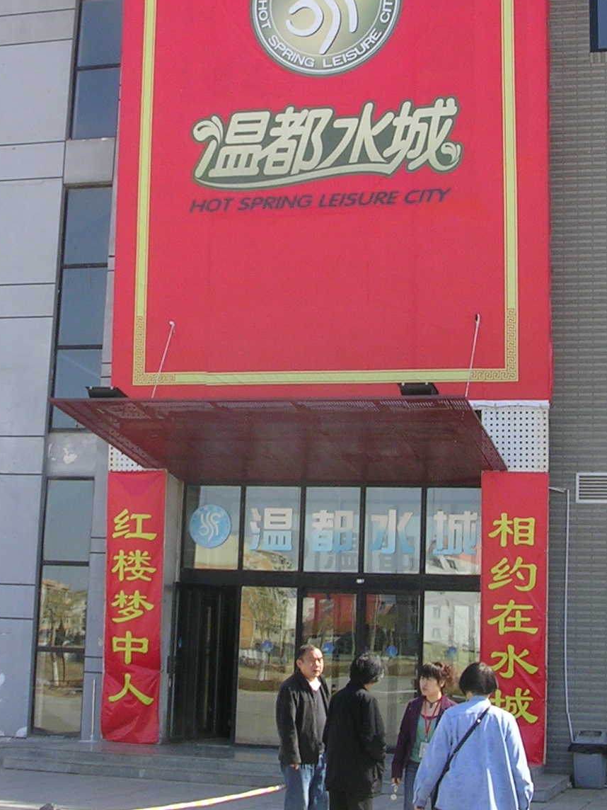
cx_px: 261
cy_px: 312
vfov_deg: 28.5
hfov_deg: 21.6
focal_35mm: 68
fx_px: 1590
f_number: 5.6
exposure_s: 1/125
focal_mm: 5.8
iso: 50
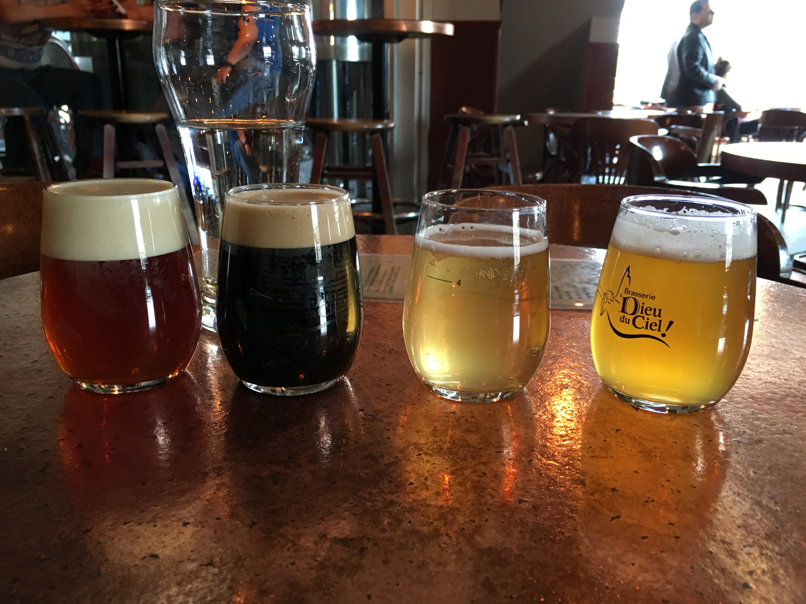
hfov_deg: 61.7
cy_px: 302
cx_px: 403
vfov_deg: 48.2
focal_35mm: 29
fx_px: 675
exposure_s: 1/30
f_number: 2.2
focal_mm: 4.15
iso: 160
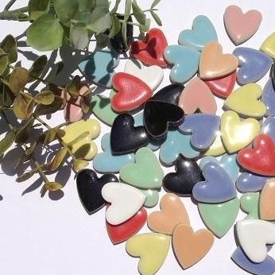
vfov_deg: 31.6
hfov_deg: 31.4
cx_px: 185
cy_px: 149
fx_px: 485
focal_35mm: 54
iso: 50
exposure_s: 1/6024
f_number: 2.4
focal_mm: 4.12
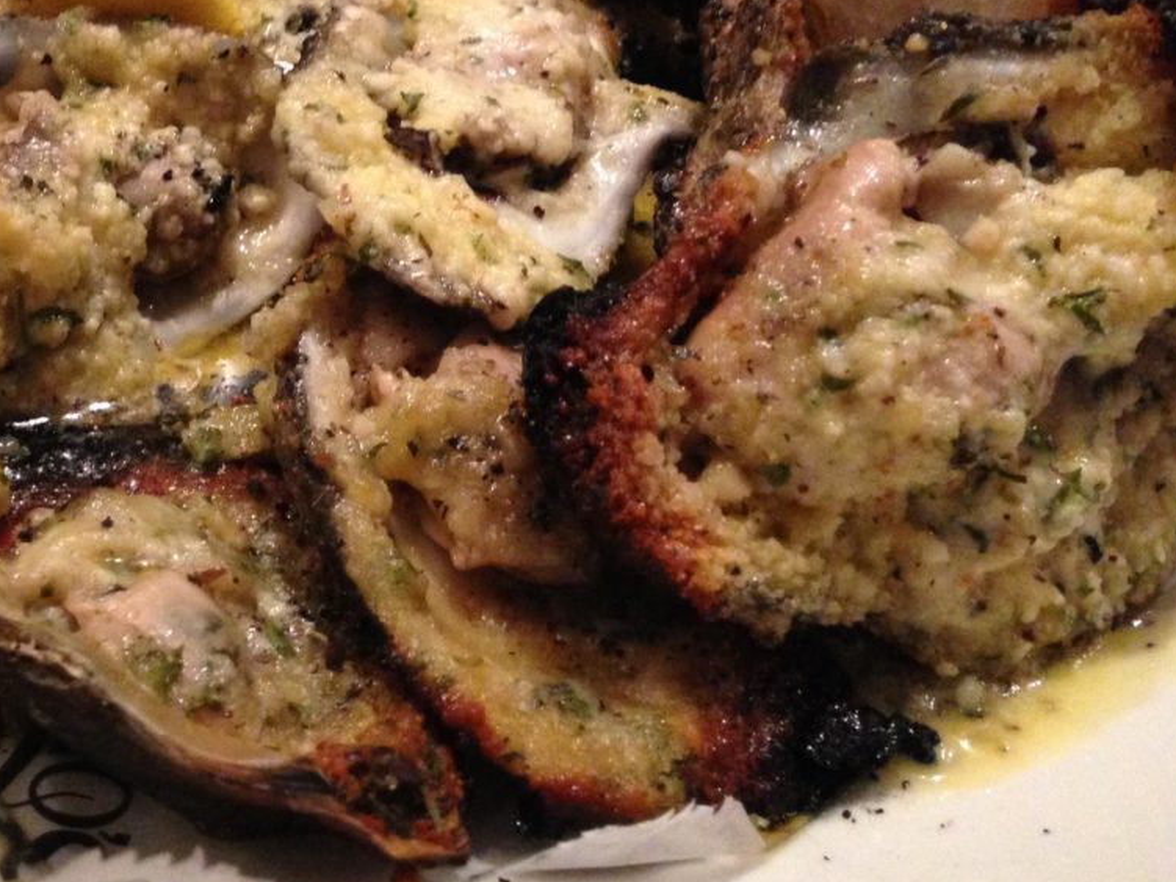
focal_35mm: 58
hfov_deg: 32.0
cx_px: 177
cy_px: 244
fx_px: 1970
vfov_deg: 25.0
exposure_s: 1/17
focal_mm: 4.12
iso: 400
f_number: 2.4
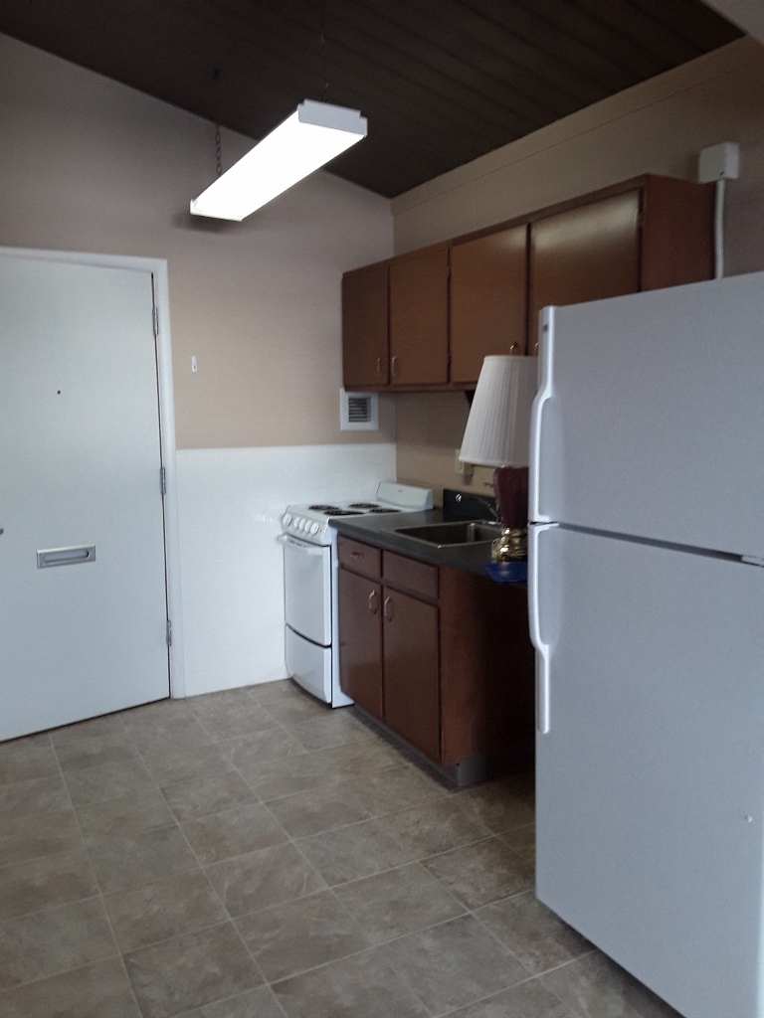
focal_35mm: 27
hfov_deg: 51.4
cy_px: 509
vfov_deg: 65.3
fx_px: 795
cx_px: 382
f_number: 1.9
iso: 40
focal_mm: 2.91
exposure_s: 1/40
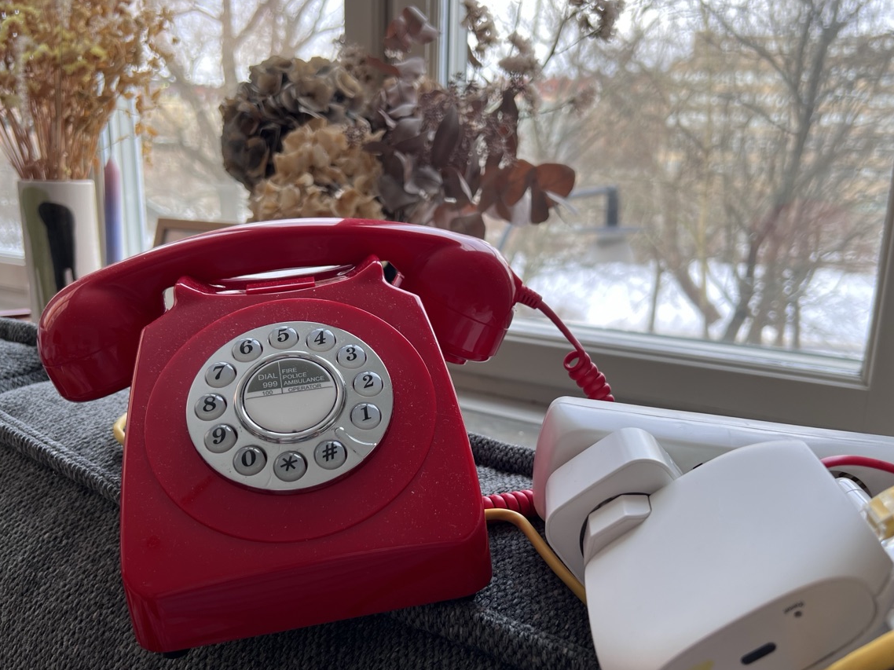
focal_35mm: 32
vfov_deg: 44.0
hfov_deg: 56.8
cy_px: 395
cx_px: 477
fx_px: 826
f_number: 1.5
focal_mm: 5.7
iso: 32
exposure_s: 1/131
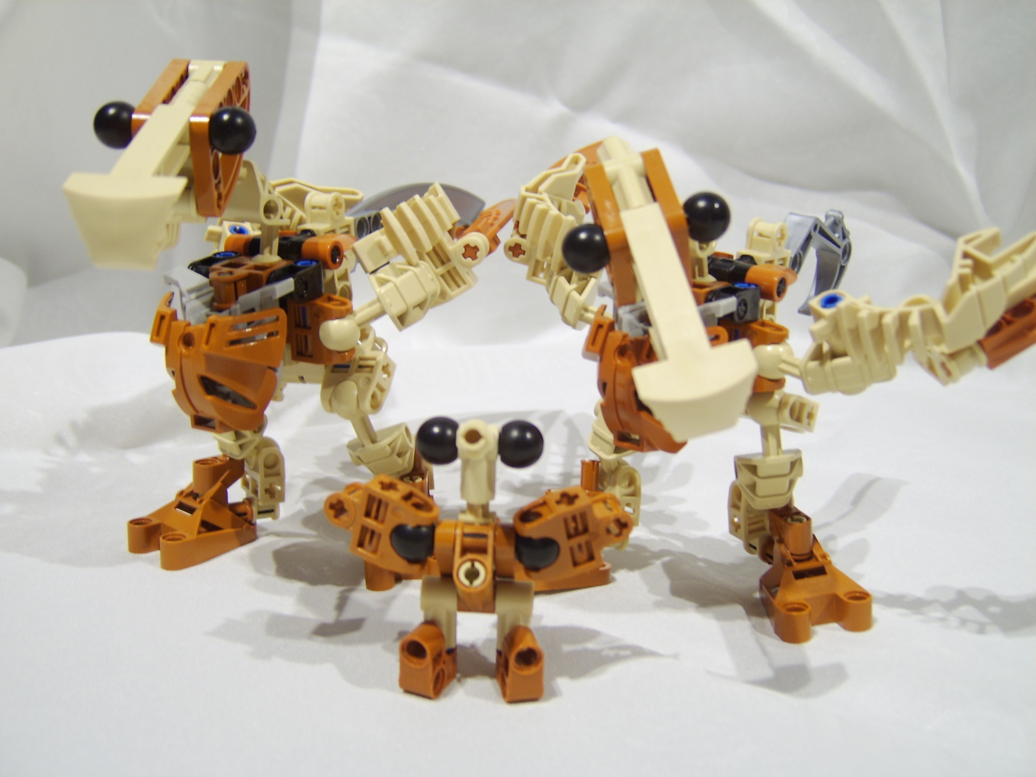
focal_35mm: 31
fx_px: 928
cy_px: 388
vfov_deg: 45.4
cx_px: 518
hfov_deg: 58.4
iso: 71
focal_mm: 8.13
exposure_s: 1/6
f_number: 2.7
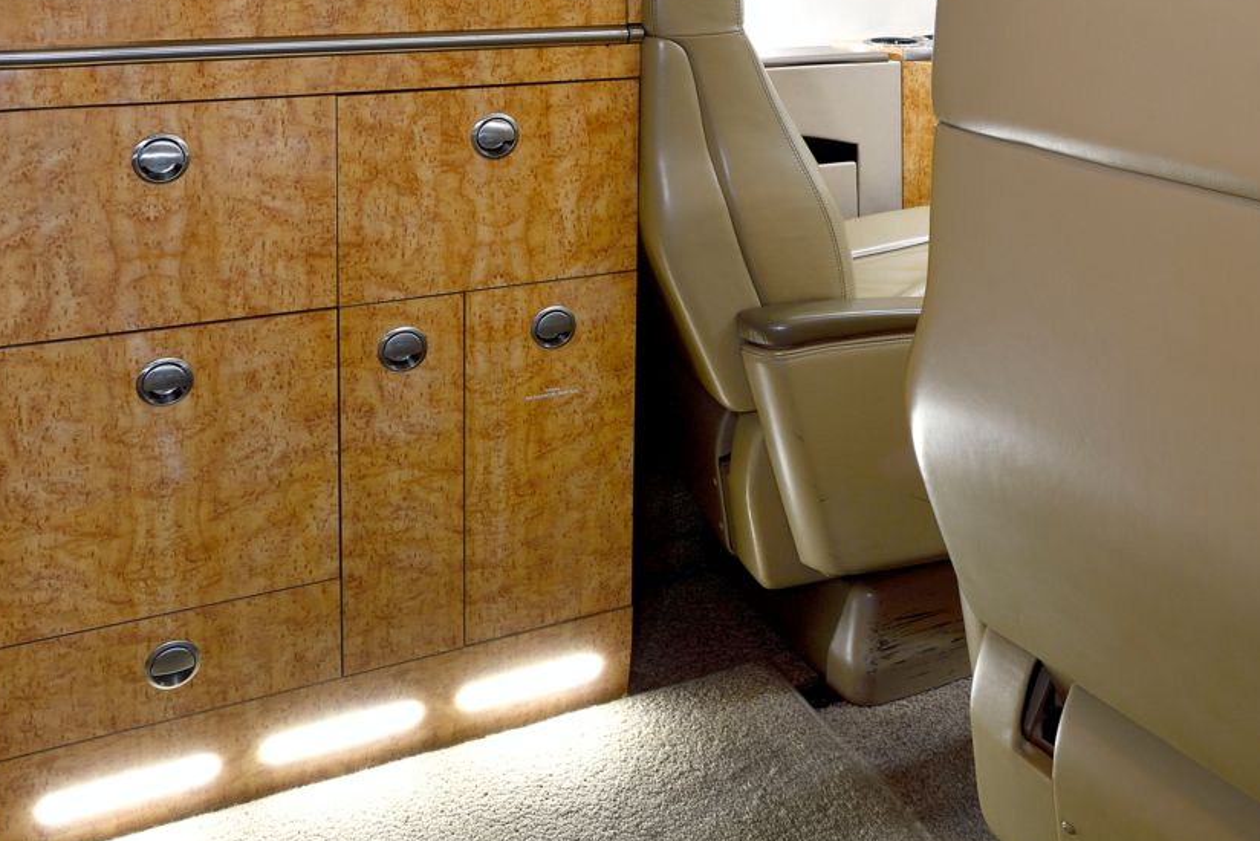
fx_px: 1155
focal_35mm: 33
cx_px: 670
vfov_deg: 37.0
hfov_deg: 57.2
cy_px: 59
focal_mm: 17
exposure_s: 10
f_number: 16
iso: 64
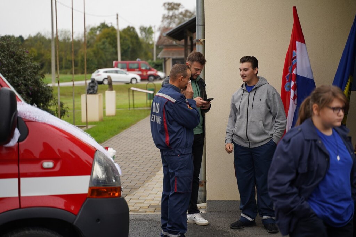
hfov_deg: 27.0
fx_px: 742
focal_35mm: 75
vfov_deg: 18.2
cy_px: 118
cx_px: 178
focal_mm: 75
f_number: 2.8
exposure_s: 1/250
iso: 100
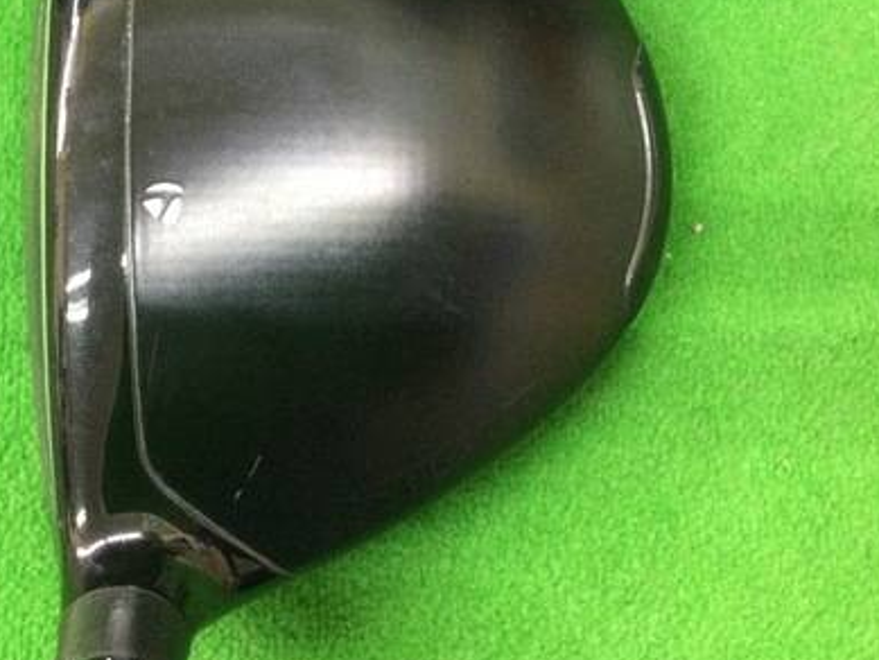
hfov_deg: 37.1
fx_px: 1295
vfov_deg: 28.3
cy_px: 188
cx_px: 294
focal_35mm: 51
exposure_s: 1/20
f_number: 2.4
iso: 200
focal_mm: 3.3
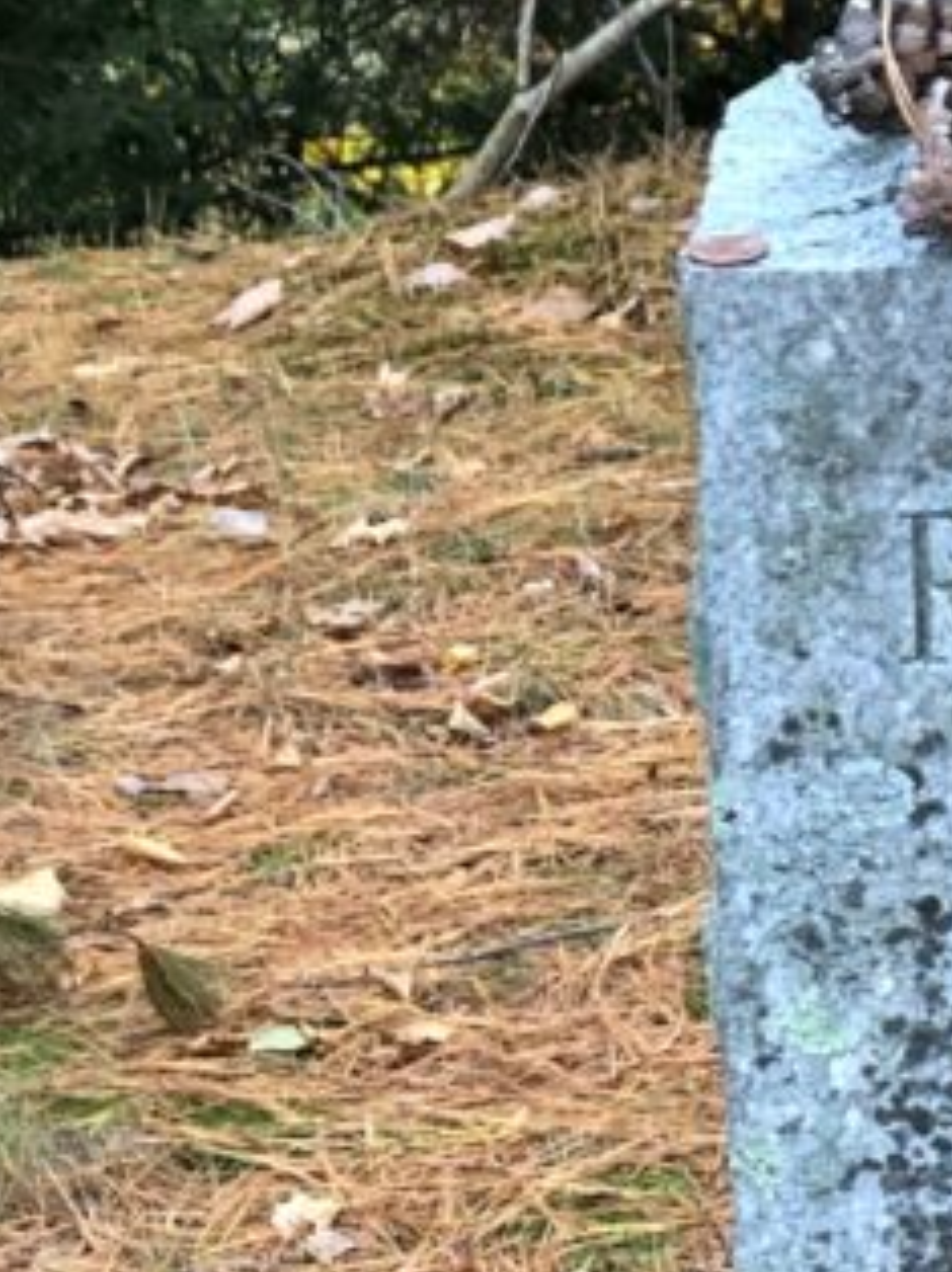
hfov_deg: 7.8
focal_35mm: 186
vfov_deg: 10.5
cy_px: 1418
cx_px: 1527
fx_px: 6830
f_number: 2.8
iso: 80
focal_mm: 6.6
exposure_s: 1/120
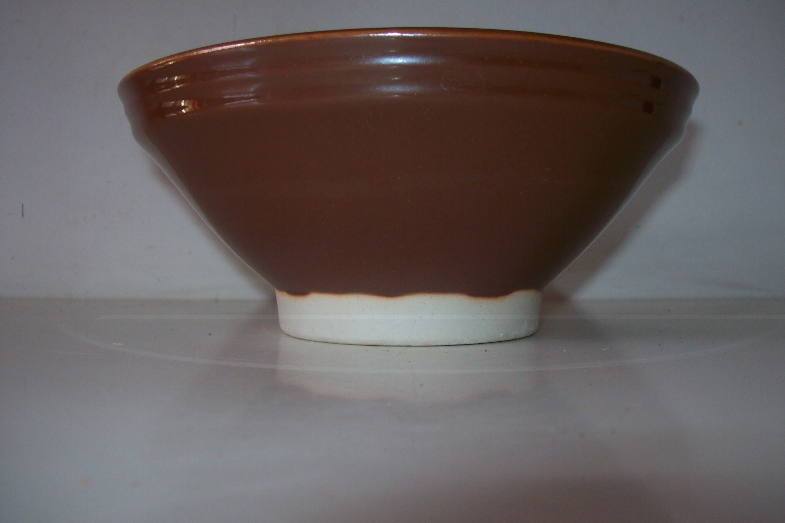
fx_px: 829
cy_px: 242
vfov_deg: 35.0
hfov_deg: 50.7
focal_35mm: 38
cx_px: 391
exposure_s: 1/64
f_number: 2.7
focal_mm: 6
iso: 80
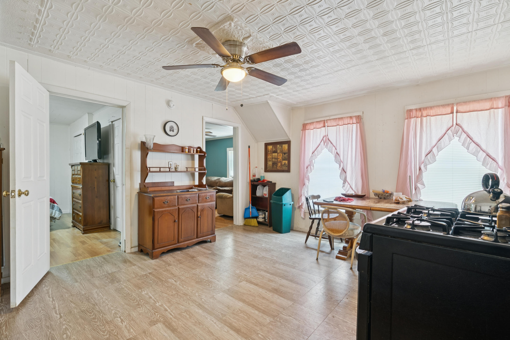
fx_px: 227
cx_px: 255
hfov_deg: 96.7
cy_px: 170
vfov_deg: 73.8
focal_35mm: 16
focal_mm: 16
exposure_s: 1/5
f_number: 7.1
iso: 320
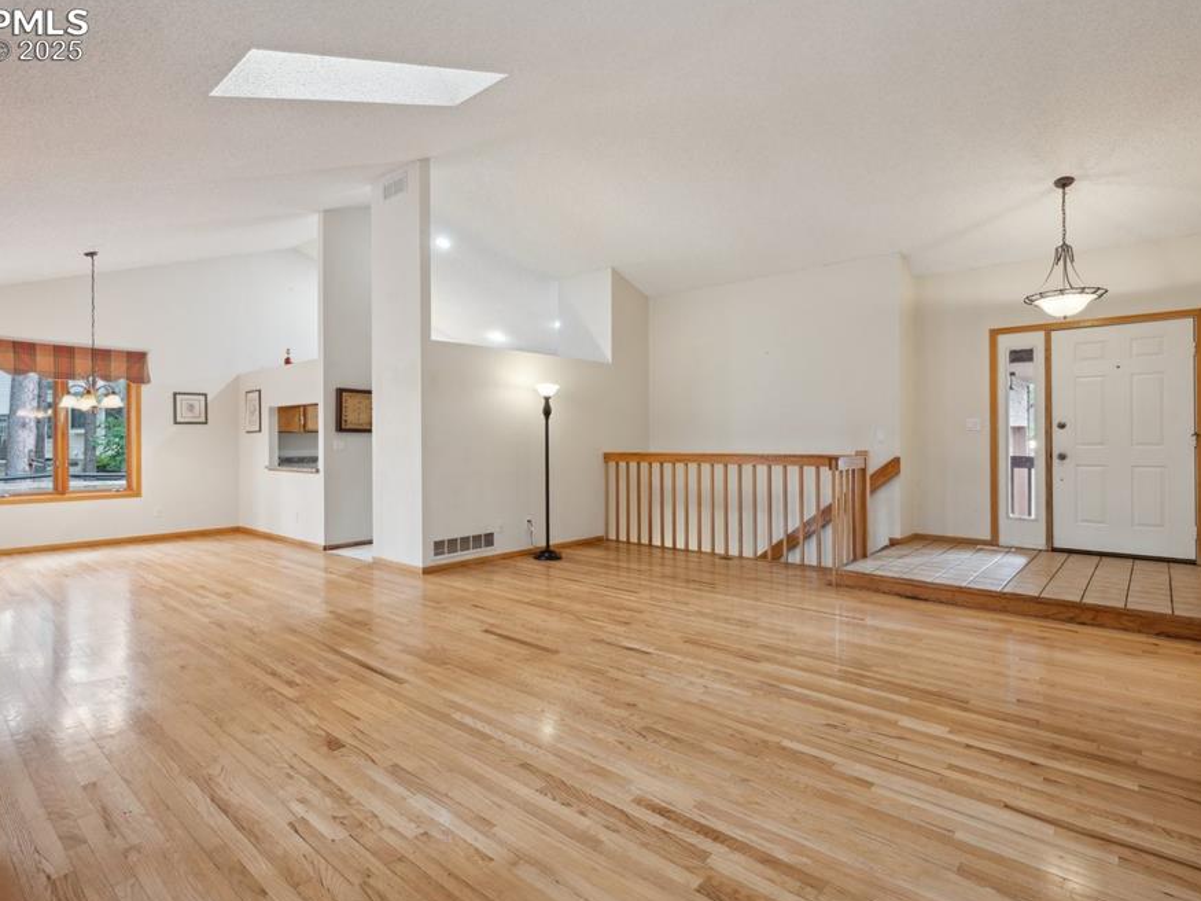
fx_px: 644
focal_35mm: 19
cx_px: 516
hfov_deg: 85.5
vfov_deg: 69.9
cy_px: 453
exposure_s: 1
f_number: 9
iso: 100
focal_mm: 16.5
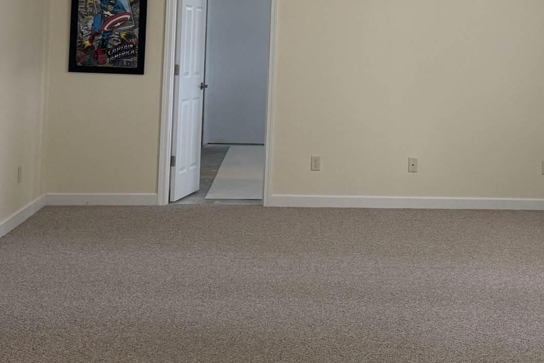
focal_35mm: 72
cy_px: 24
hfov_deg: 27.6
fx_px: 1088
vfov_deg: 18.6
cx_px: 418
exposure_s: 1/121
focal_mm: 6.76
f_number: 1.78
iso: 200
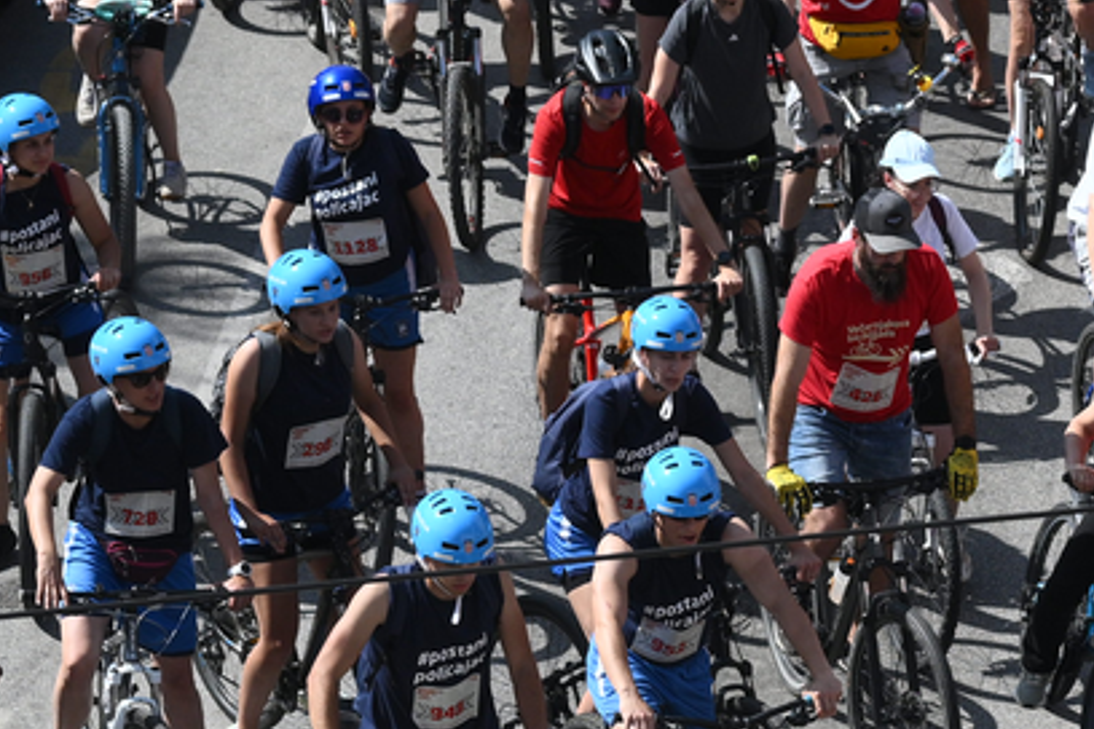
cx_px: 1158
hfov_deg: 8.1
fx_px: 7718
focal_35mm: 254
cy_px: 949
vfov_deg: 5.4
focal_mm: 64
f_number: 4
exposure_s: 1/2500
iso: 250
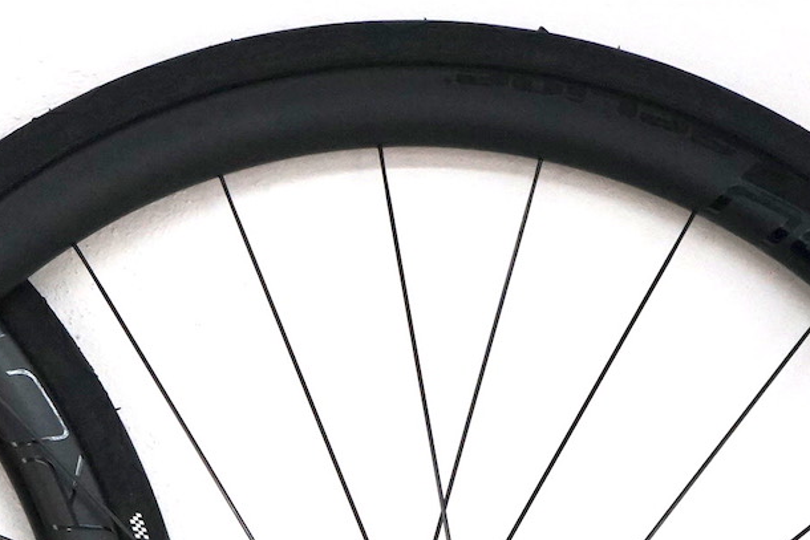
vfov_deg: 10.2
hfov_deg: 15.2
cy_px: 748
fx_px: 2948
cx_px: -81
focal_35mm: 131
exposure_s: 1/160
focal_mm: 40
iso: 2000
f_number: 4
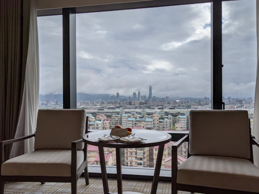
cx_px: 133
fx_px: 239
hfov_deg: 56.8
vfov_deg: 44.1
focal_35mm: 32
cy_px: 100
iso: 60
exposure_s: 1/3344
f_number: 1.73
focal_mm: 4.38
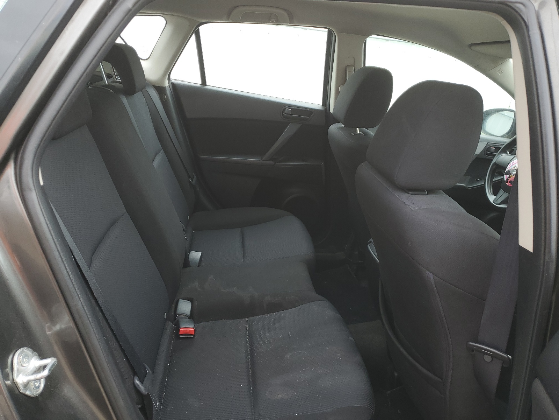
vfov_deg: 53.1
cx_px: 280
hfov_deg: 67.3
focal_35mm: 26
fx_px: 420
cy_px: 210
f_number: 1.5
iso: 50
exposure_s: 1/244
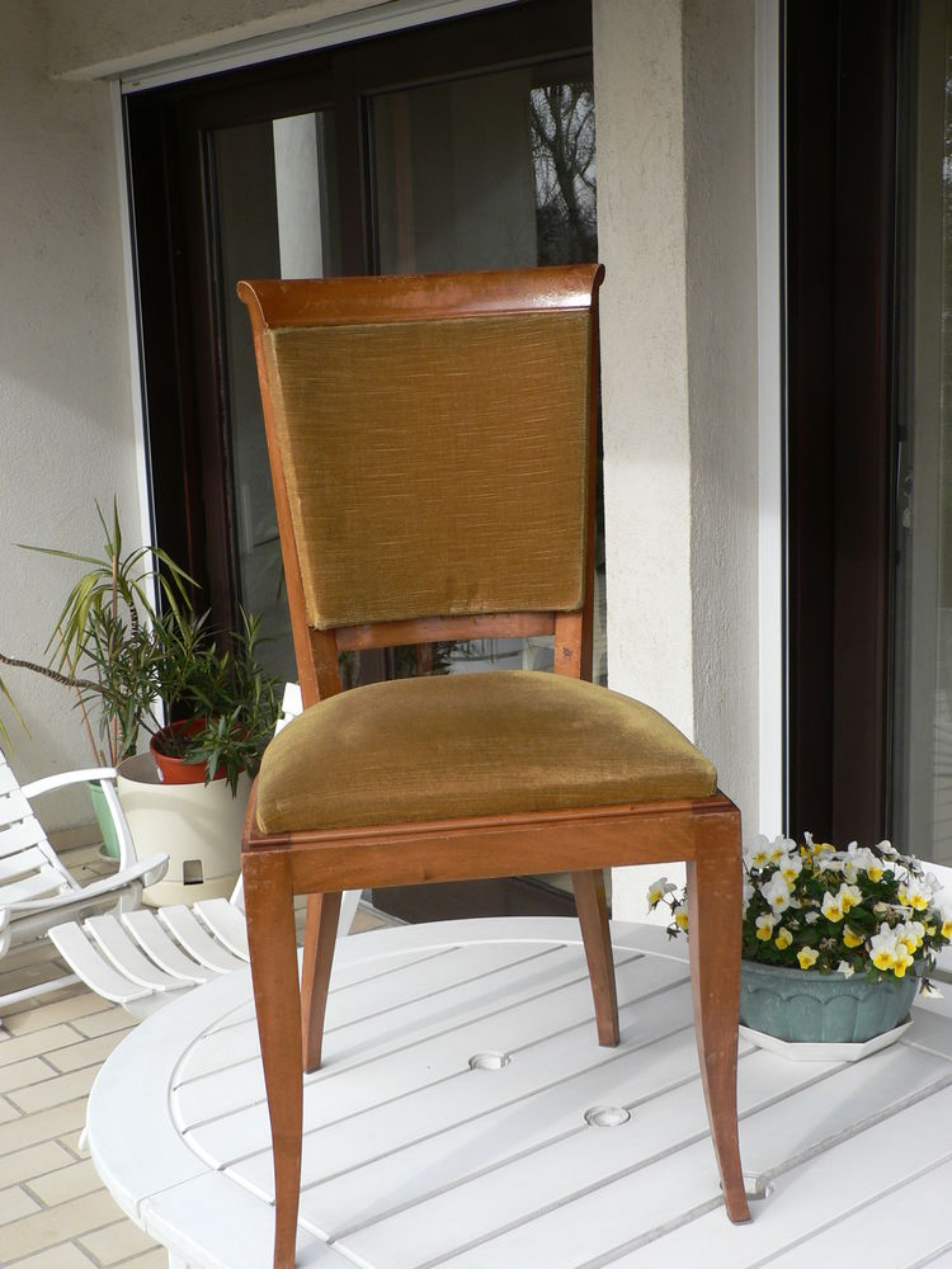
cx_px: 476
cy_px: 634
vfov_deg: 38.9
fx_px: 1797
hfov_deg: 29.7
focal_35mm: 49
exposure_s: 1/160
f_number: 4
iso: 80
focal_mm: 8.1
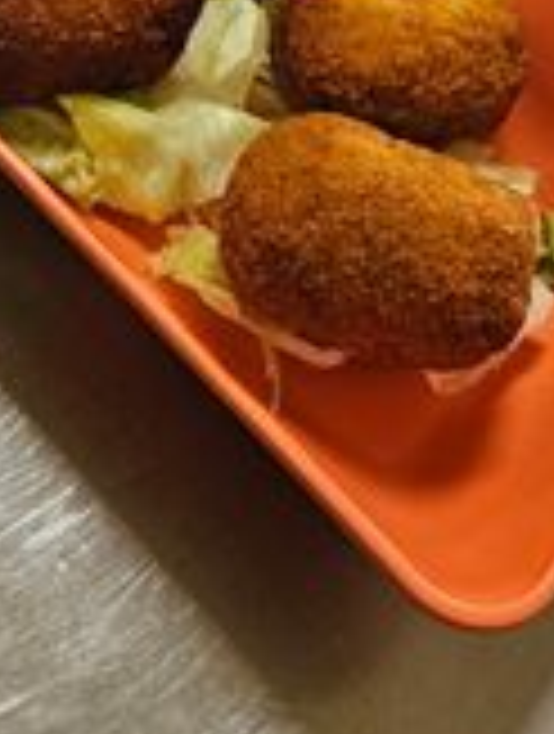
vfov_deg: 28.6
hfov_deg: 24.5
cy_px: -108
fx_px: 1275
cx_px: 306
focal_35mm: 60
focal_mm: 5.4
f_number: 1.8
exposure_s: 1/100
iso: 200
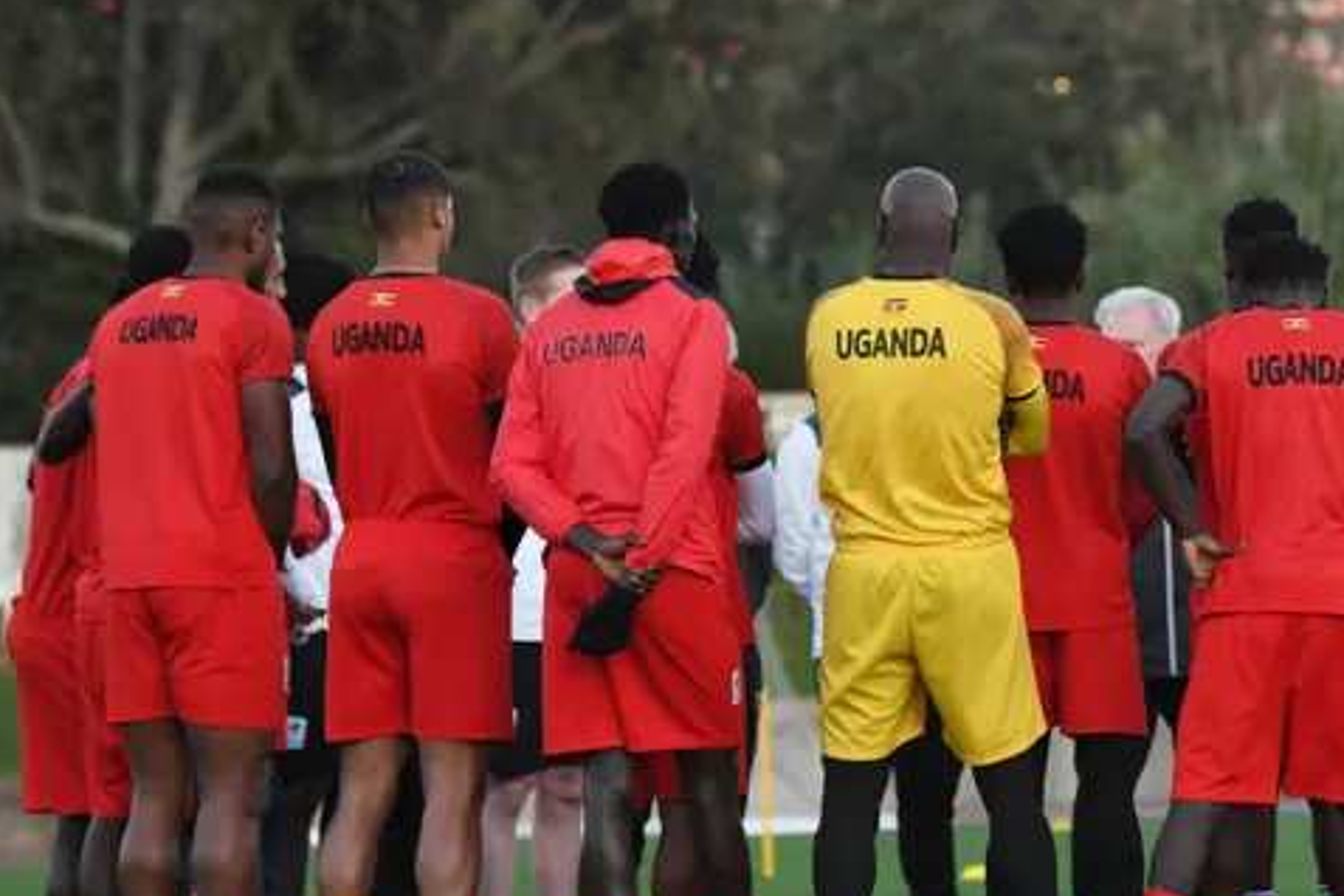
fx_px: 9781
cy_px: 472
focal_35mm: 262
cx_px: 1290
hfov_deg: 7.8
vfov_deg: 5.2
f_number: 3.5
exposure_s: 1/400
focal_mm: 125
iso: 1000
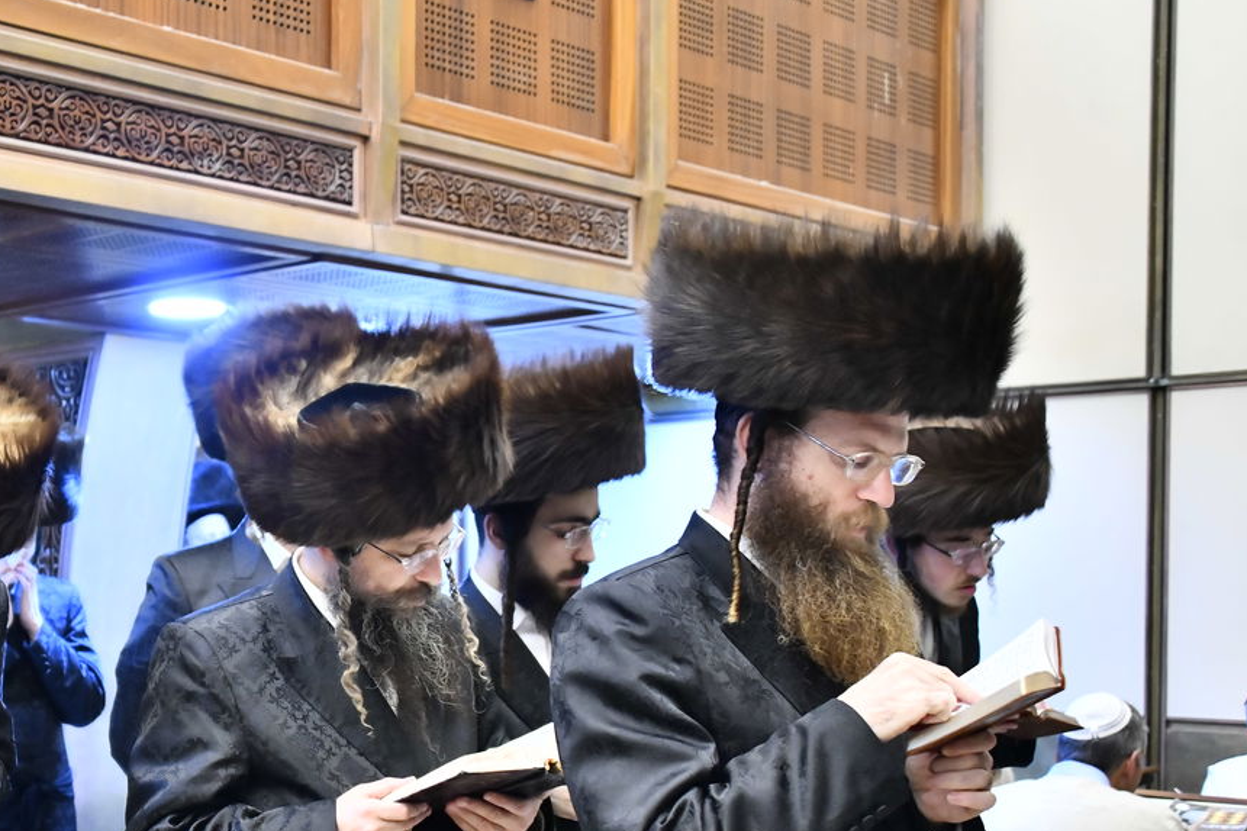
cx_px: 304
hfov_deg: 34.3
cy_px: 623
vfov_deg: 23.5
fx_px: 1974
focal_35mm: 57
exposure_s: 1/80
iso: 3200
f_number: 3.8
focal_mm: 35
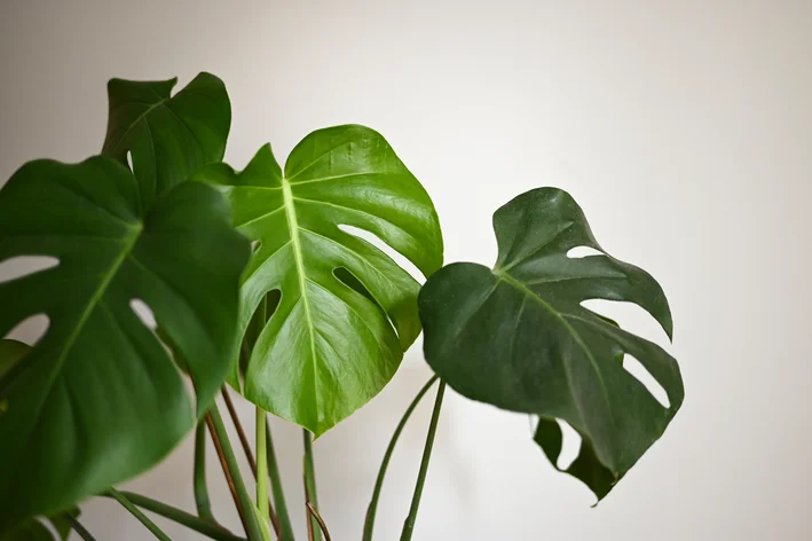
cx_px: 406
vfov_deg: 33.4
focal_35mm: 40
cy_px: 270
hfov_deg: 48.5
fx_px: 902
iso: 160
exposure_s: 1/60
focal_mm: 40
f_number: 2
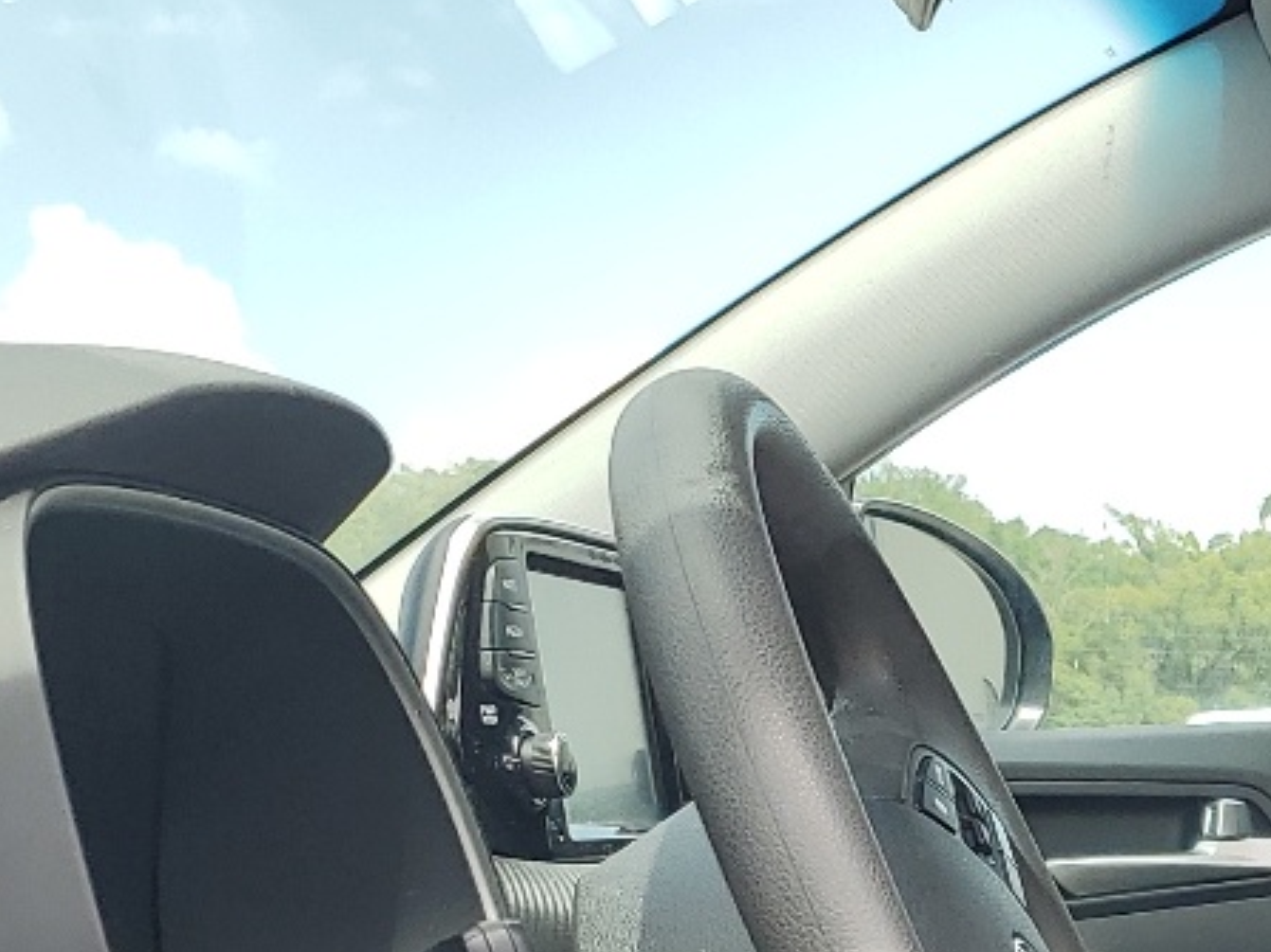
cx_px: 1652
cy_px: 1535
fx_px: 3414
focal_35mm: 93
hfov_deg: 19.5
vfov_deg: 14.5
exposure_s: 1/769
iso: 50
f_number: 1.5
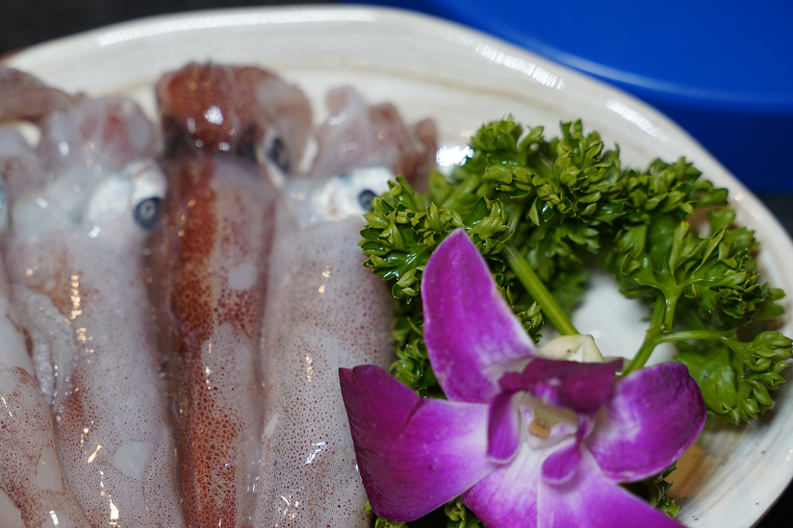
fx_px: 2246
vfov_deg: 13.4
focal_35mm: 102
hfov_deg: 20.0
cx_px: 284
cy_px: 336
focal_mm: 70
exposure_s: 1/80
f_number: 4
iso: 320
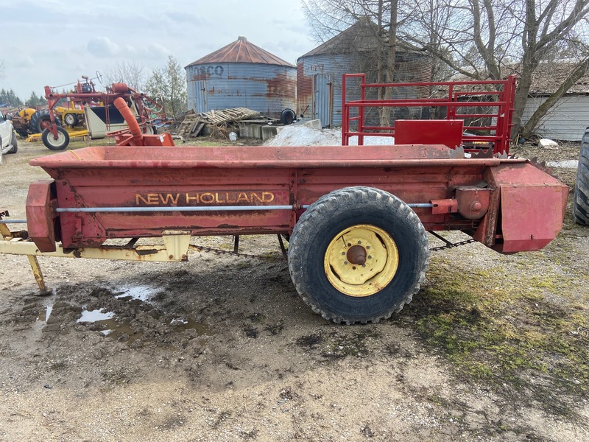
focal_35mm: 26
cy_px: 221
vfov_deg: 53.1
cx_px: 294
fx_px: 442
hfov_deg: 67.3
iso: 32
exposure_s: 1/673
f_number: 1.8
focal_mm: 4.25
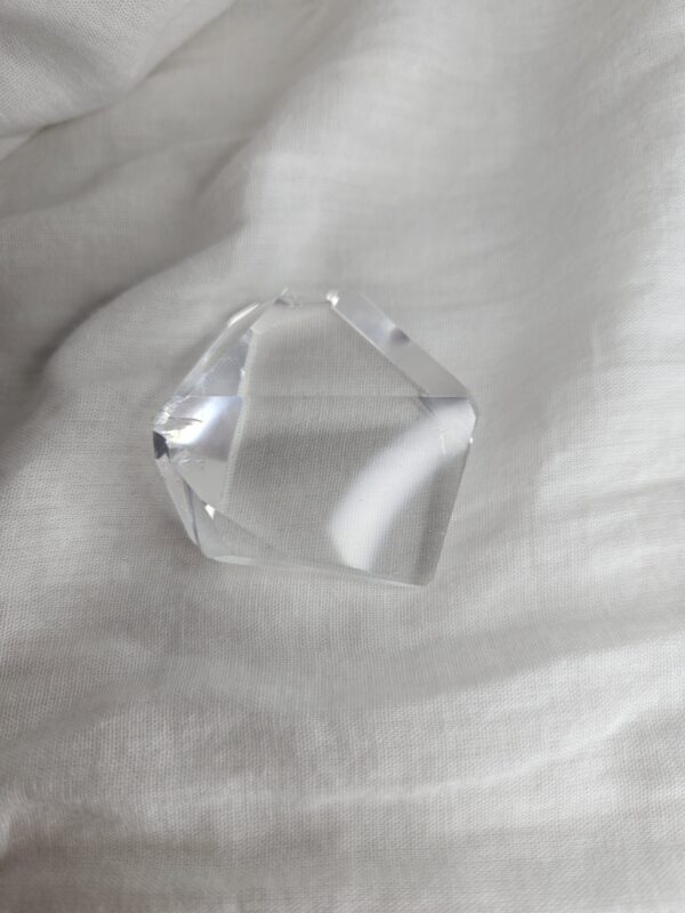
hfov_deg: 58.9
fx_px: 607
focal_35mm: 23
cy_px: 456
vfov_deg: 73.9
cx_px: 342
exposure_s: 1/180
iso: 40
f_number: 1.8
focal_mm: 5.4
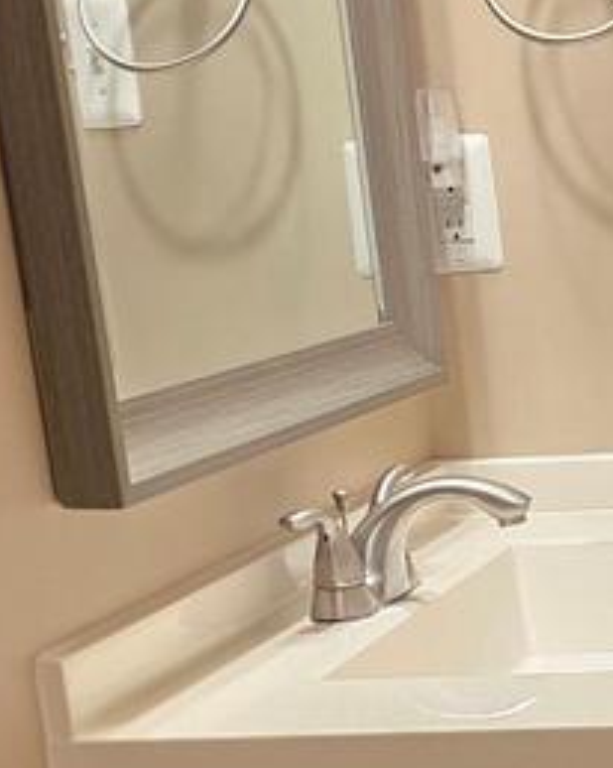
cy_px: 673
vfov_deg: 20.0
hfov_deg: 15.4
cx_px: 836
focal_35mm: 94
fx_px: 2134
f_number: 1.7
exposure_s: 1/120
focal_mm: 6.25
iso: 250
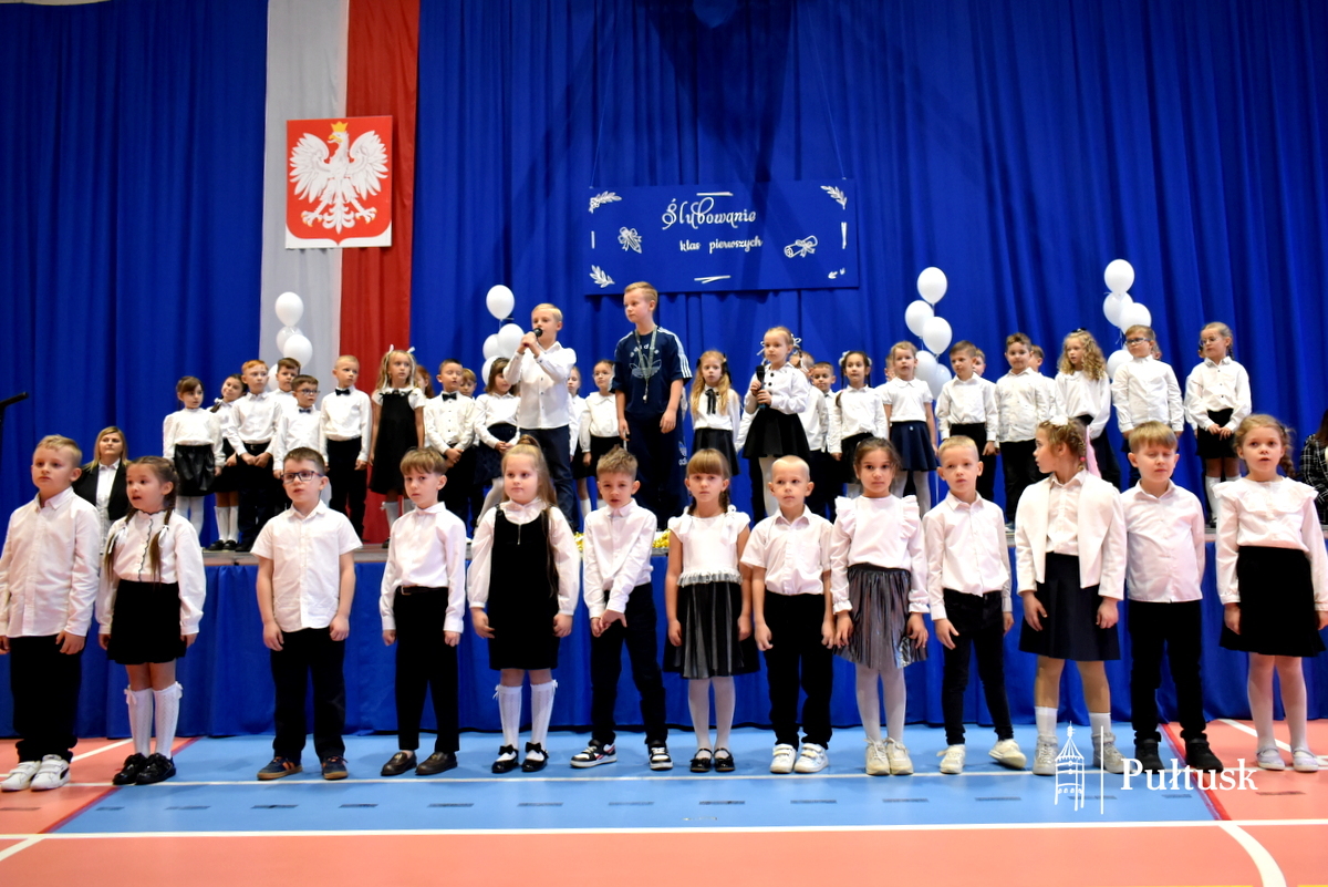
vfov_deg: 48.0
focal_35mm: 27
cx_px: 664
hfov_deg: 67.4
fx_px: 996
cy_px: 444
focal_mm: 18
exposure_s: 1/60
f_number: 3.5
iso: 1400
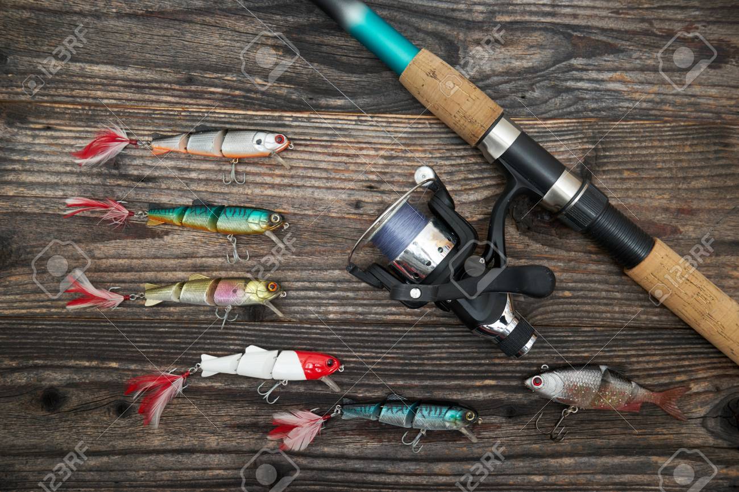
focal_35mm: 34
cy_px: 246
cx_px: 370
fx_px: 698
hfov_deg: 55.8
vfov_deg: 38.9
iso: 200
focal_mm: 34
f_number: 10
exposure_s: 1/80
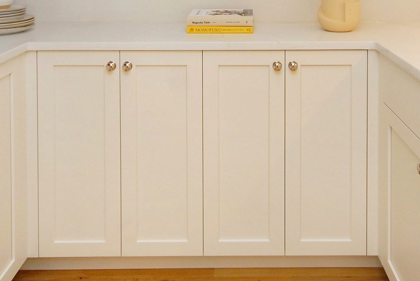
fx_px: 467
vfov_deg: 30.7
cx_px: 246
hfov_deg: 48.2
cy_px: -11
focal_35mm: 40
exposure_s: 1/60
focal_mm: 12
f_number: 5
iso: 400
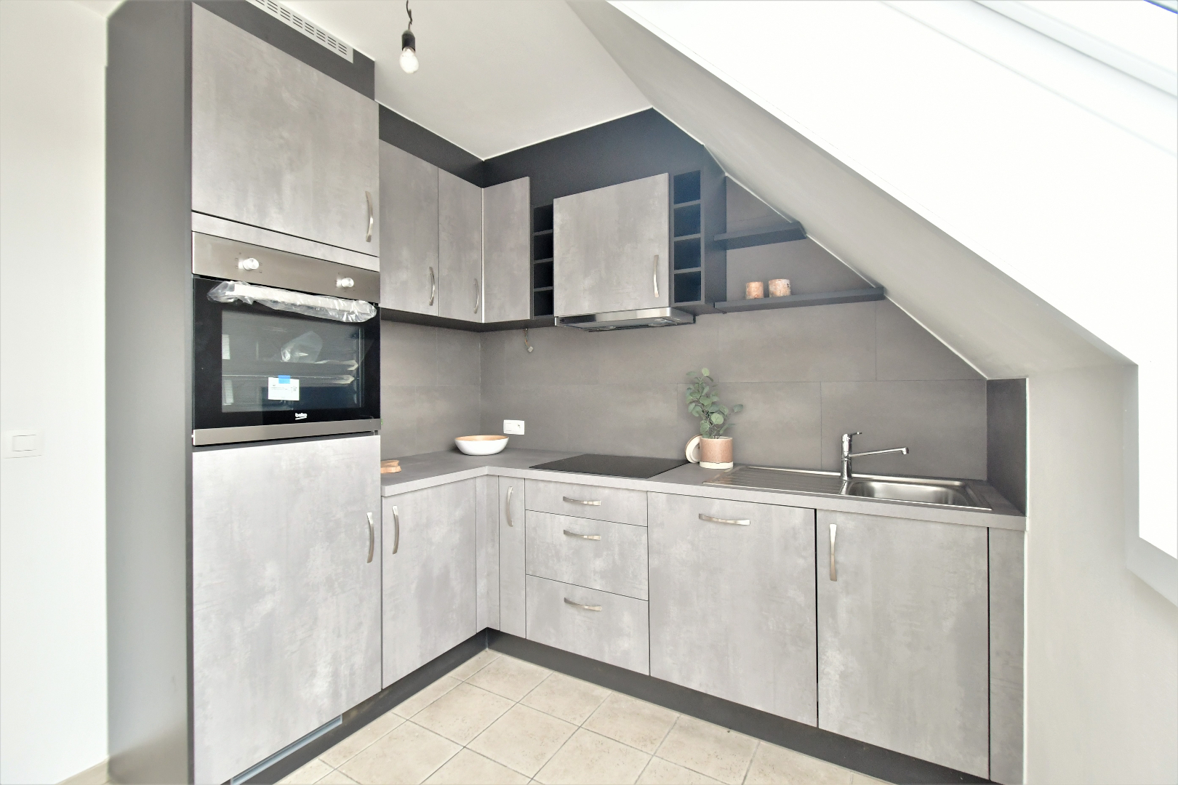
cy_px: 392
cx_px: 589
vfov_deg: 77.3
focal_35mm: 15
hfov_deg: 100.4
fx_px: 491
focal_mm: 10
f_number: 6.3
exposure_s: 1/50
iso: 1250
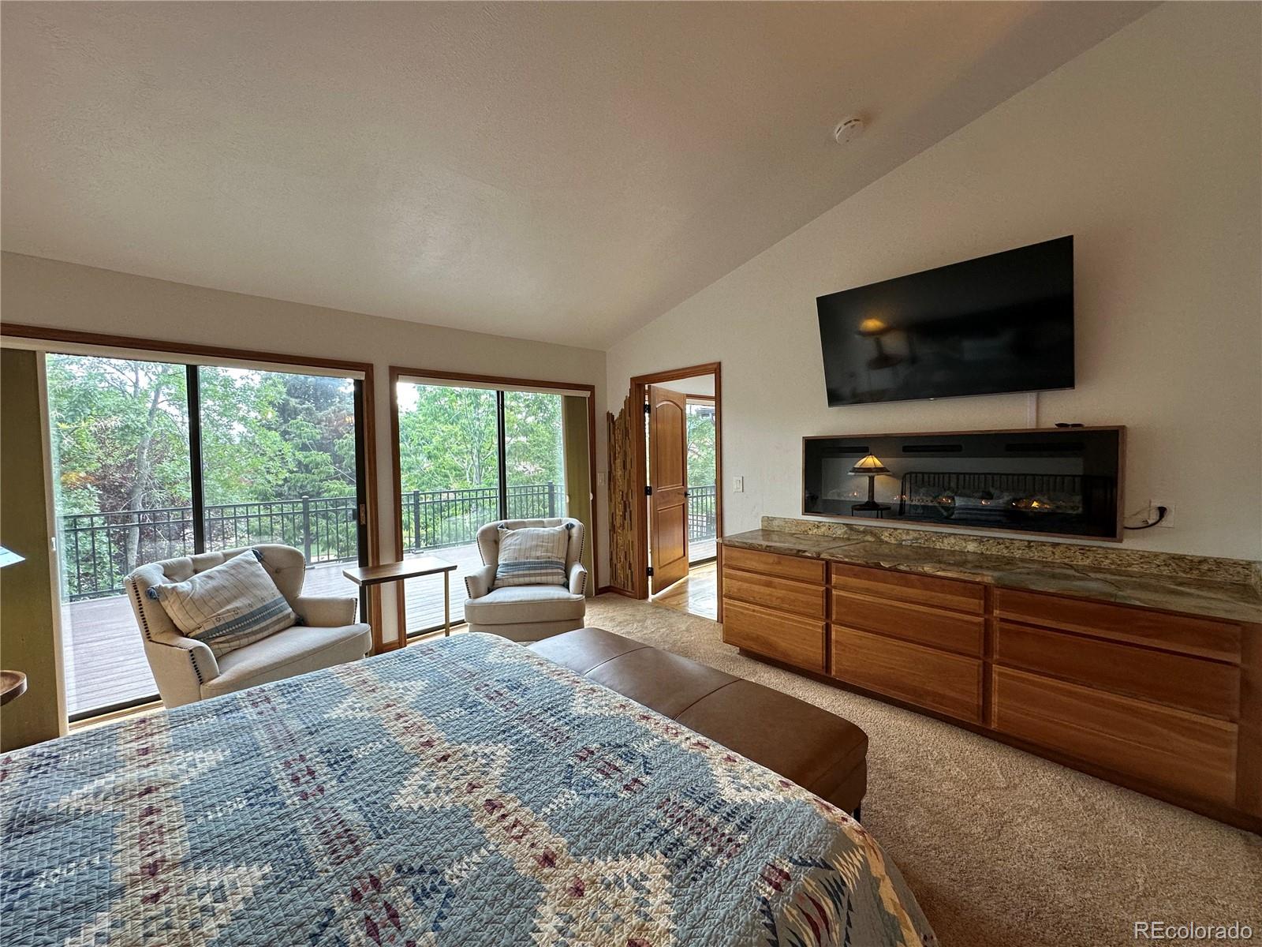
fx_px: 510
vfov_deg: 85.7
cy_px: 474
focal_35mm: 14
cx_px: 631
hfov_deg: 102.1
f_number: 2.2
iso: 125
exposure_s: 1/120
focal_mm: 2.22
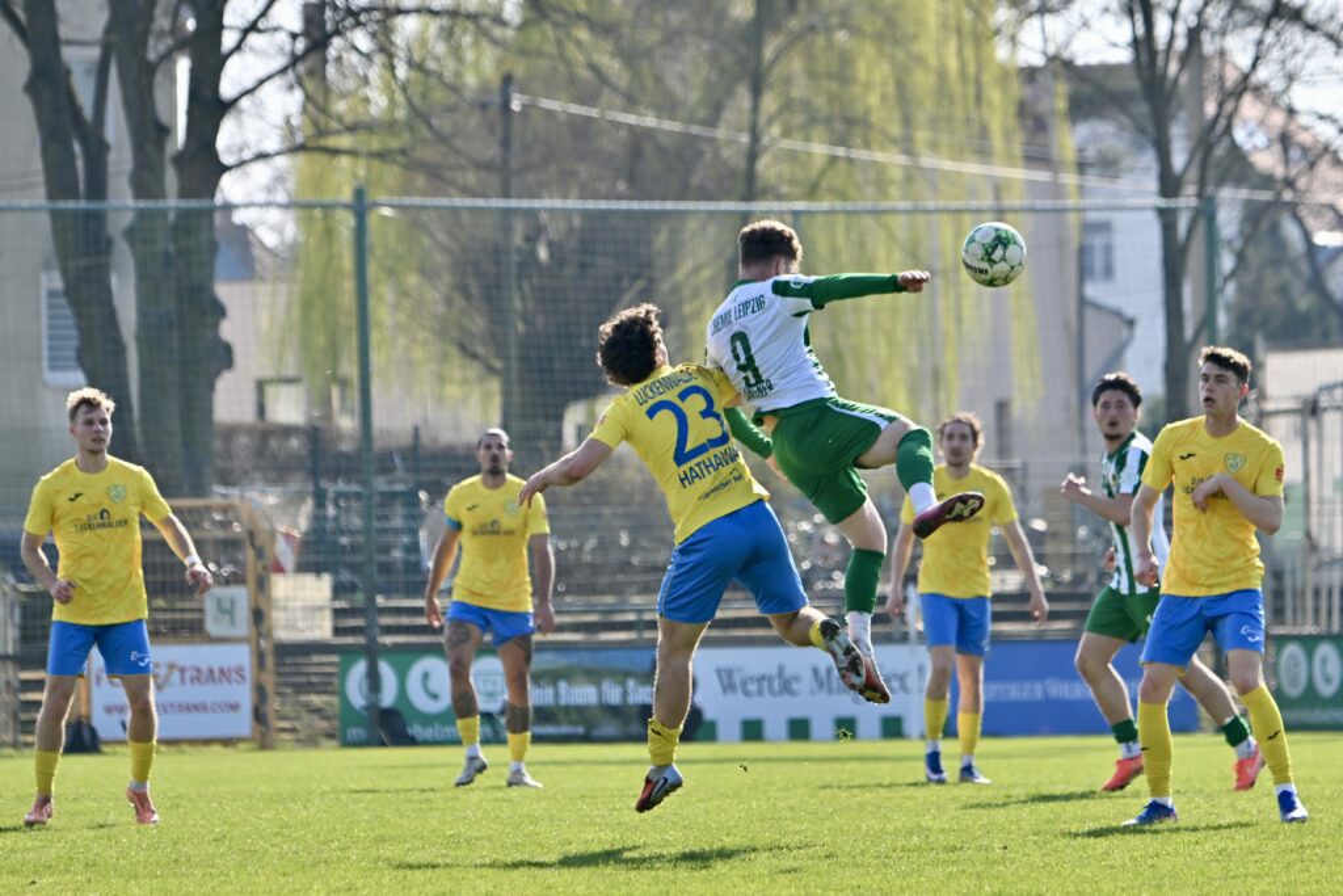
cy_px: 448
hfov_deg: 8.6
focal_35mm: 240
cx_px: 672
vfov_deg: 5.7
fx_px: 8954
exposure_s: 1/1250
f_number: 5.6
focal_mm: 240
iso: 250
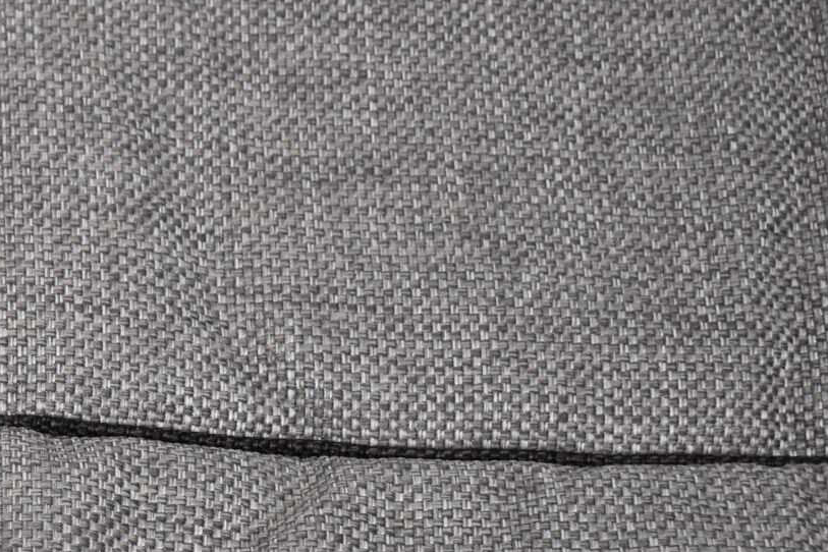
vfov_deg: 10.7
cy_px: 454
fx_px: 2934
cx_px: -108
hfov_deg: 15.6
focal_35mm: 128
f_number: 4
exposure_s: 1/250
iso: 800
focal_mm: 27
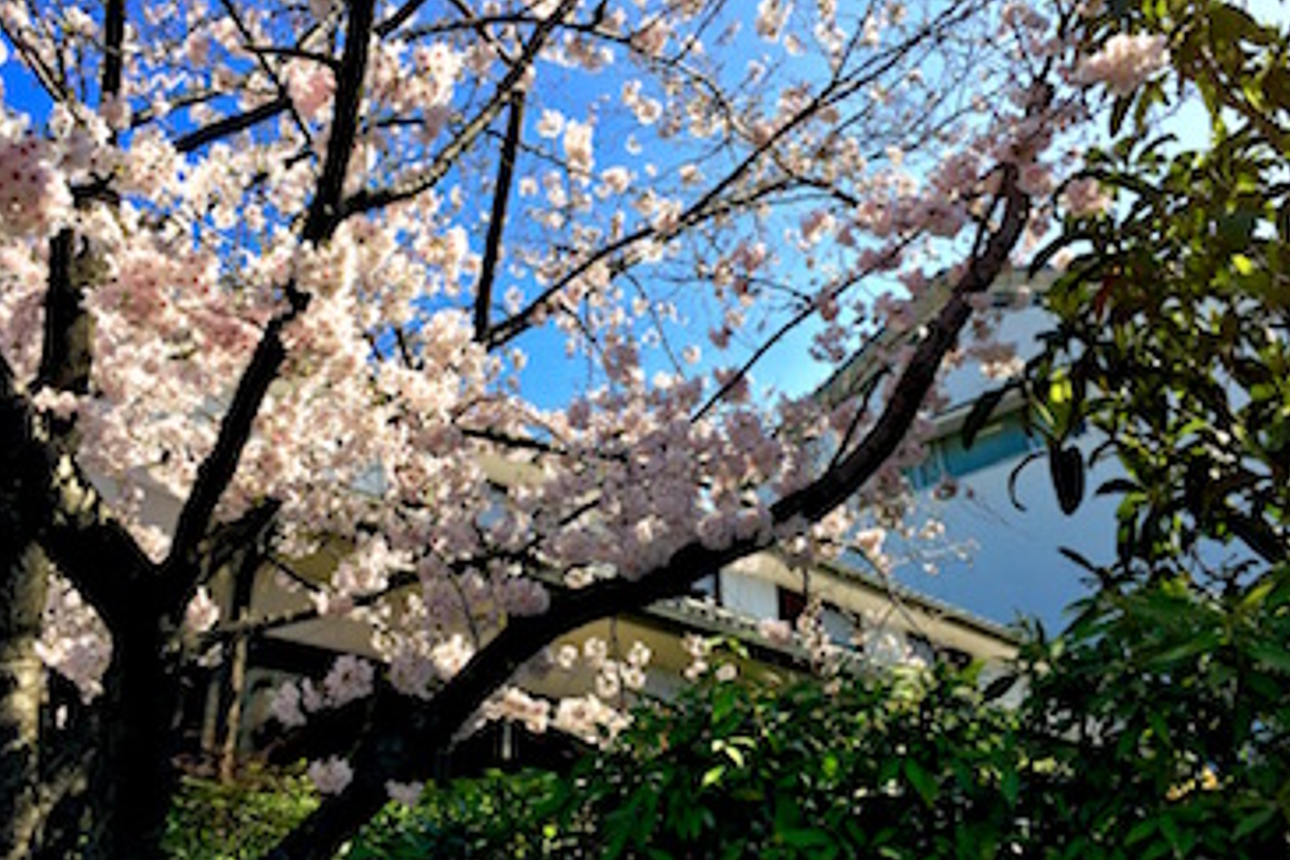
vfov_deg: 40.0
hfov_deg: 57.2
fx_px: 1182
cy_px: 434
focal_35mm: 33
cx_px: 634
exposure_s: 1/1582
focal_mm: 4.15
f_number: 2.2
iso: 32
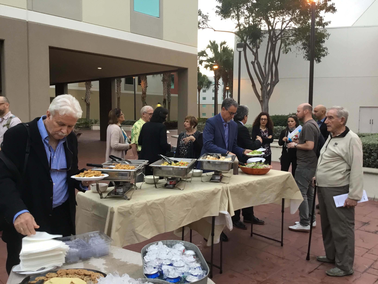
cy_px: 142
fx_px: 339
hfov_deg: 58.4
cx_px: 189
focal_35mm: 31
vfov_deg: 45.4
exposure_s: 1/30
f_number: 2.4
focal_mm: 3.3
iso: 32
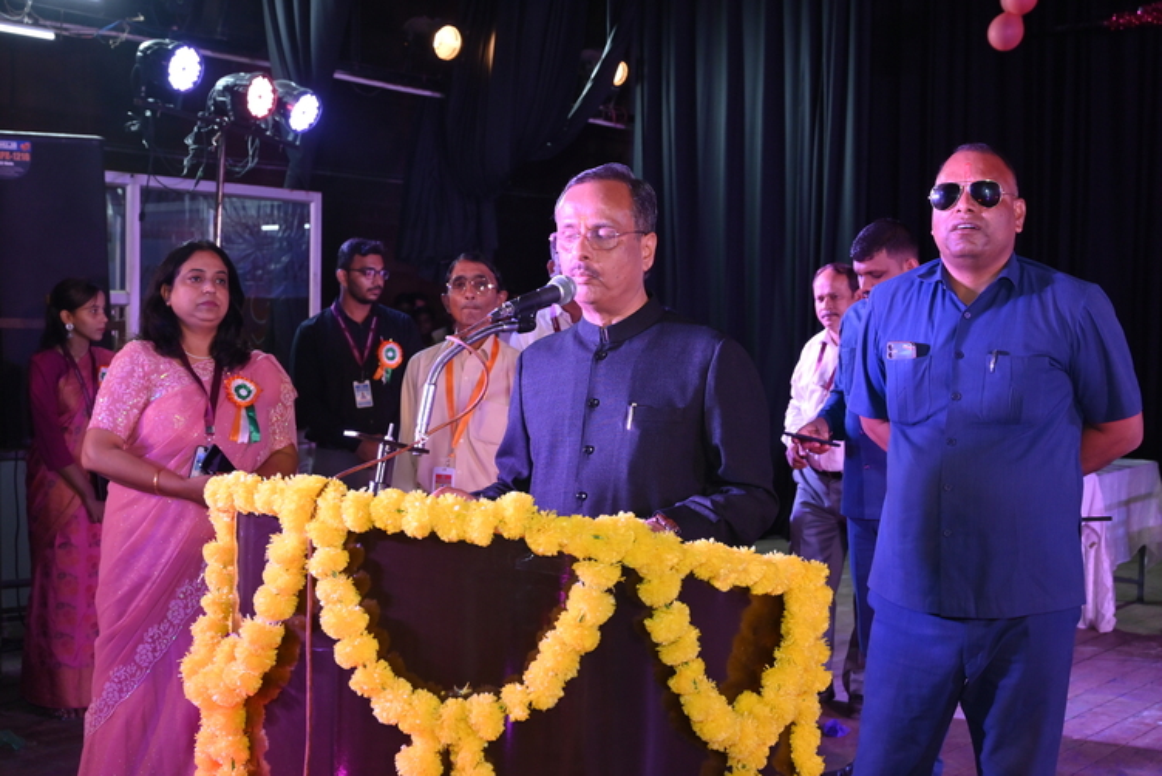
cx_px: 581
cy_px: 388
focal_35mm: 46
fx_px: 1485
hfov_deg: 42.7
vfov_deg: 29.3
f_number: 5.6
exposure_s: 1/160
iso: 1000
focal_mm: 46
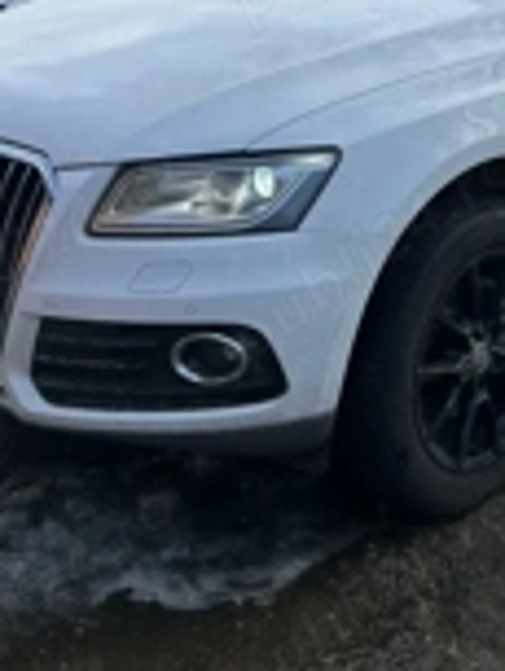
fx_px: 1321
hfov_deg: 21.1
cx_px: 461
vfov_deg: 26.6
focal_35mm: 68
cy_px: -35
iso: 50
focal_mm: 5.7
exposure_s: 1/2841
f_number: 1.5
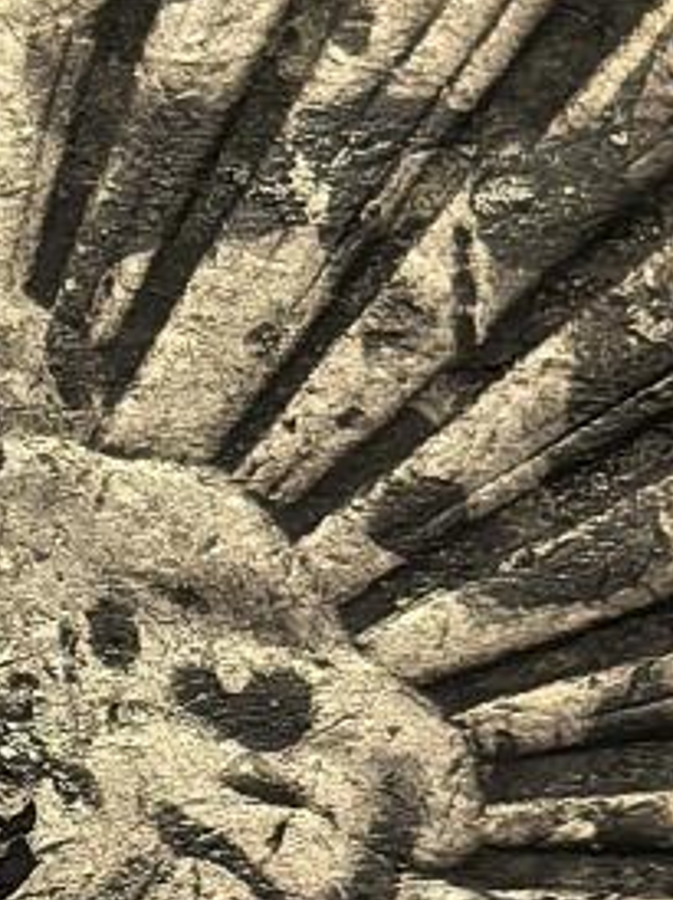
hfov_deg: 4.2
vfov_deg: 5.6
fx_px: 9217
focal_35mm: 355
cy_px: 838
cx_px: -207
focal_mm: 6.98
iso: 250
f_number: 2
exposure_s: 1/100
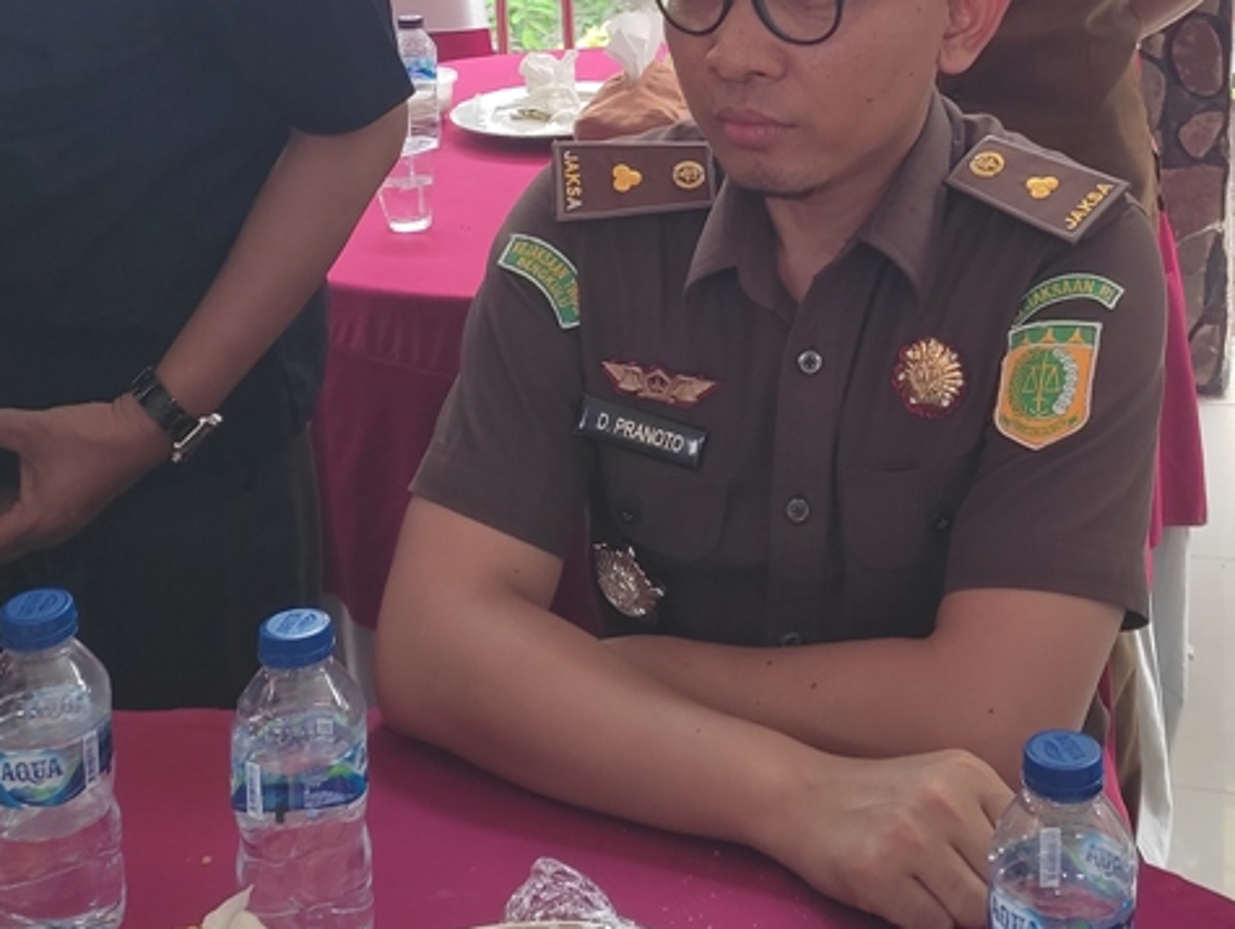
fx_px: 1999
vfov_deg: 24.7
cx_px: 814
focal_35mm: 56
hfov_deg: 34.0
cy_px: -34
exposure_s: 1/100
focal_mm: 4.74
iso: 112
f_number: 1.79
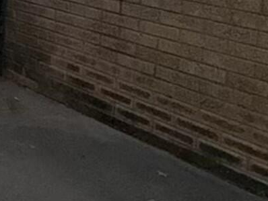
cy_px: -65
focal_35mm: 72
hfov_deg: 15.0
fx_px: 558
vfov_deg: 18.9
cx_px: -380
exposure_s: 1/122
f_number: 2.2
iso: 50
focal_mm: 2.22
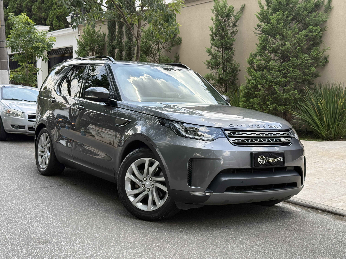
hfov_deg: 39.7
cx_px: 173
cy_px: 130
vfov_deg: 30.3
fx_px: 480
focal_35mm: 48
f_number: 1.78
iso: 64
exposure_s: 1/786
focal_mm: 6.76
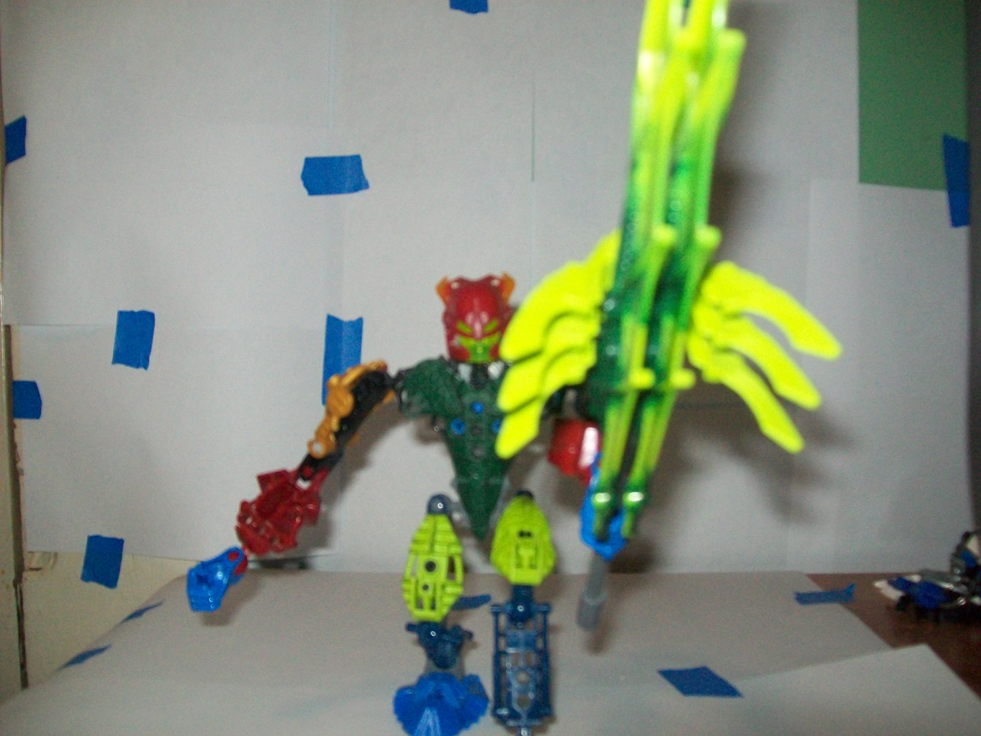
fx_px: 1020
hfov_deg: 51.4
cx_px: 490
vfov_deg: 39.7
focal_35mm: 36
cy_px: 368
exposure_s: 1/125
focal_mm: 6
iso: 200
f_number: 2.7
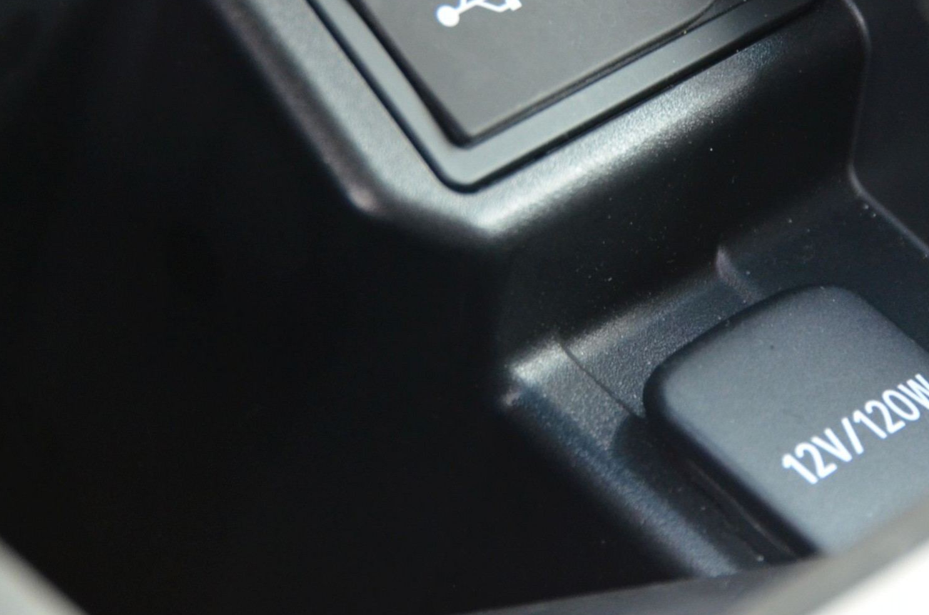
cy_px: 139
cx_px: 689
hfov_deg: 8.6
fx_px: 6177
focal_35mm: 240
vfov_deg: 5.7
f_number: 5.3
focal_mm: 95
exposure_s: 1/60
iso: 1600
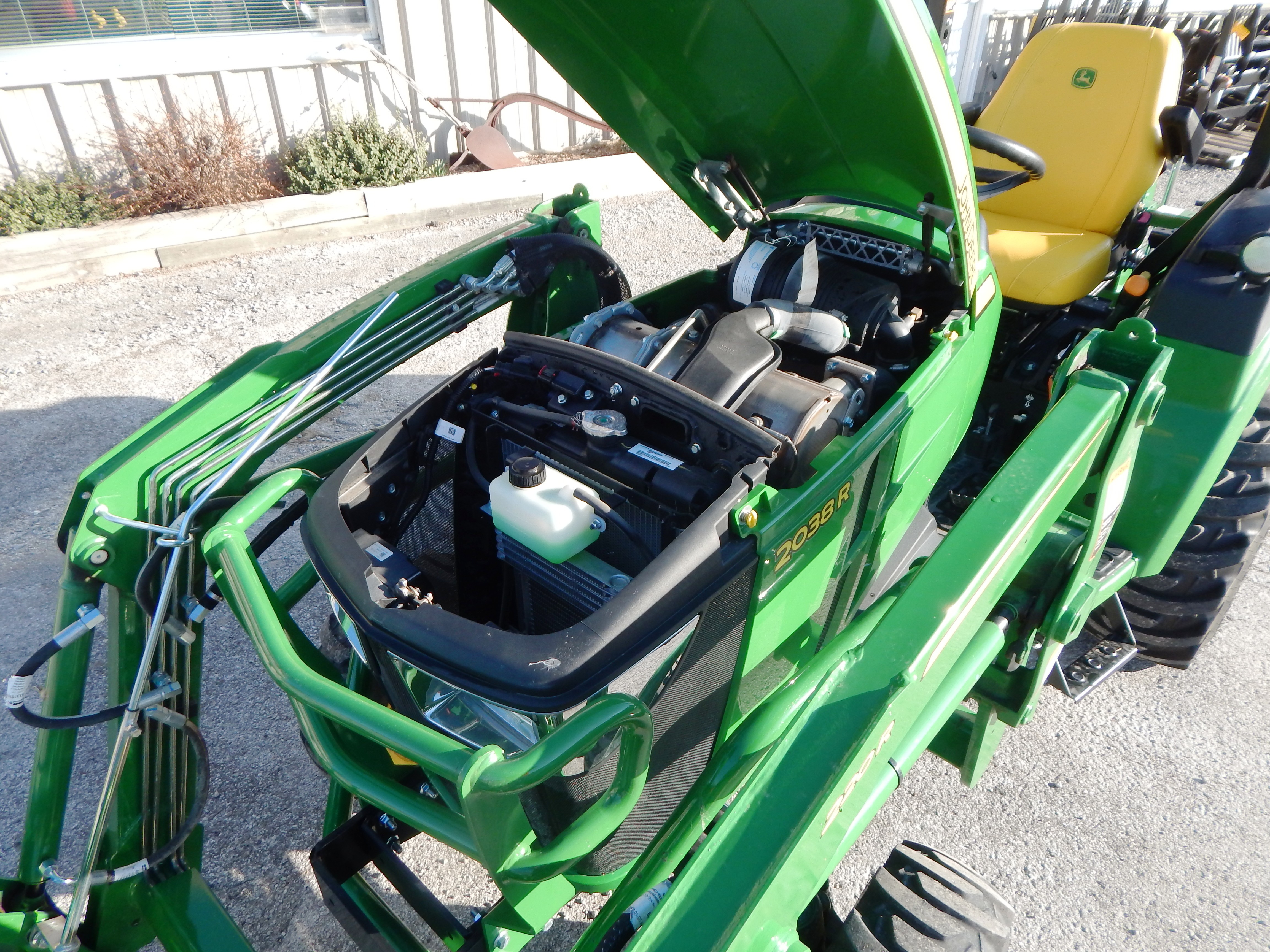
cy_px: 476
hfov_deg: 76.4
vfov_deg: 61.1
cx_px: 635
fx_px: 807
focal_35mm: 22
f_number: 3
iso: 125
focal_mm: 4
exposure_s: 1/500
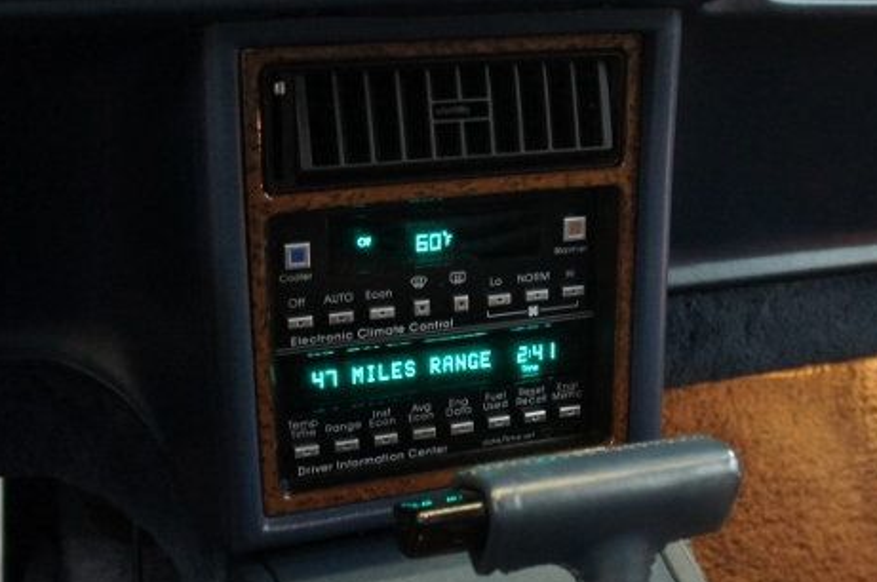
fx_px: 1460
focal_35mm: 60
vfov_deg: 22.3
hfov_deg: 32.2
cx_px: 751
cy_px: 450
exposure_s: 1/25
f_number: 3.5
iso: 1600
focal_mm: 18
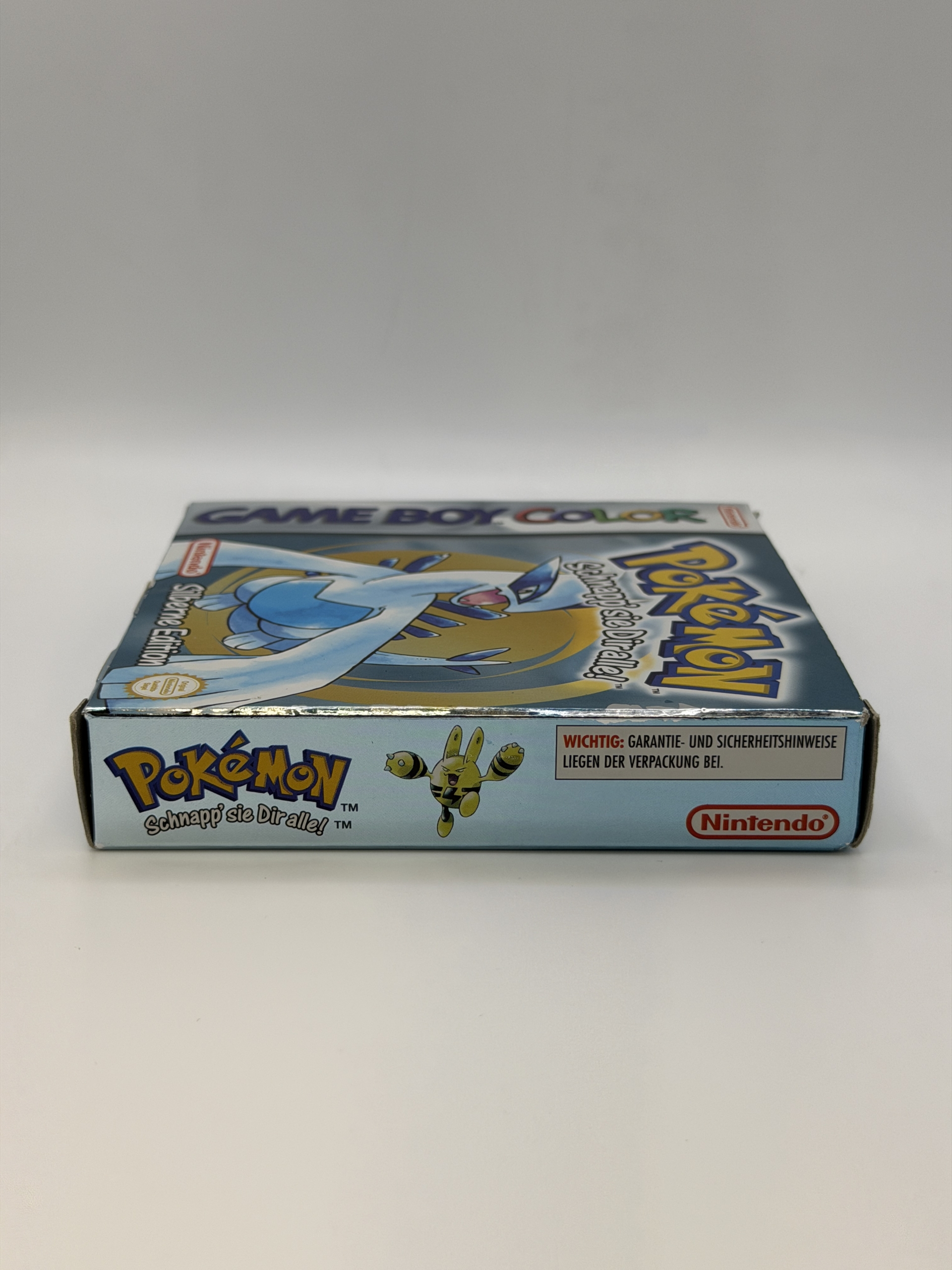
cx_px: 476
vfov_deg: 39.7
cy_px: 635
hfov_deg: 30.3
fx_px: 1760
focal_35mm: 48
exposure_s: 1/458
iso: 64
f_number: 1.78
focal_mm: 6.76
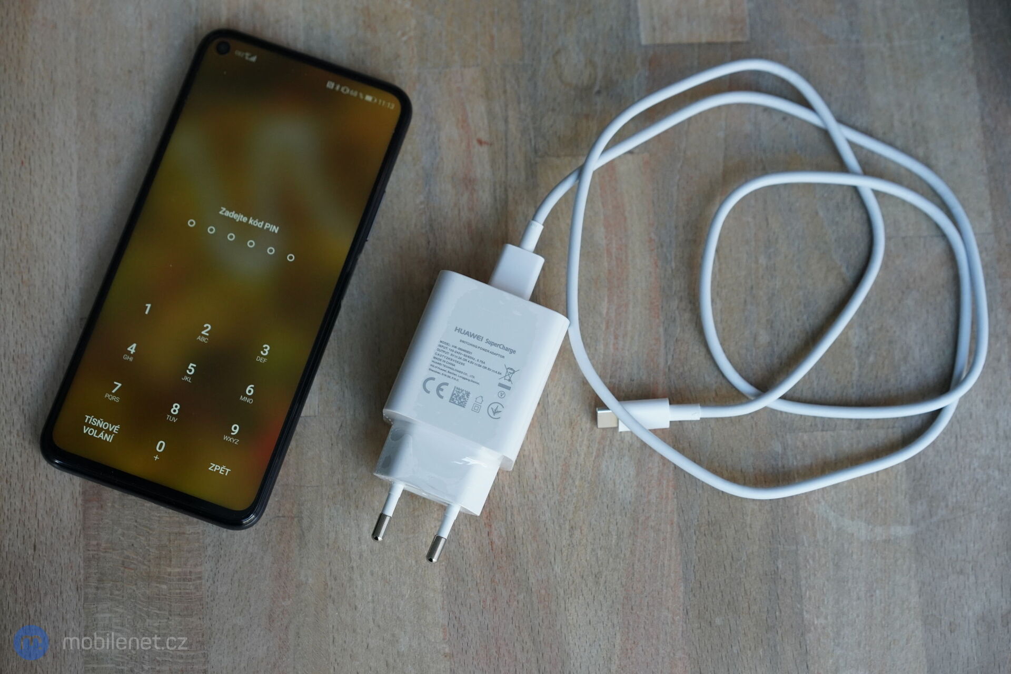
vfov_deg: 24.6
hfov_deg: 36.2
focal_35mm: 55
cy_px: 337
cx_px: 506
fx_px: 1544
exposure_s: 1/250
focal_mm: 55
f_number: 4.5
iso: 2000
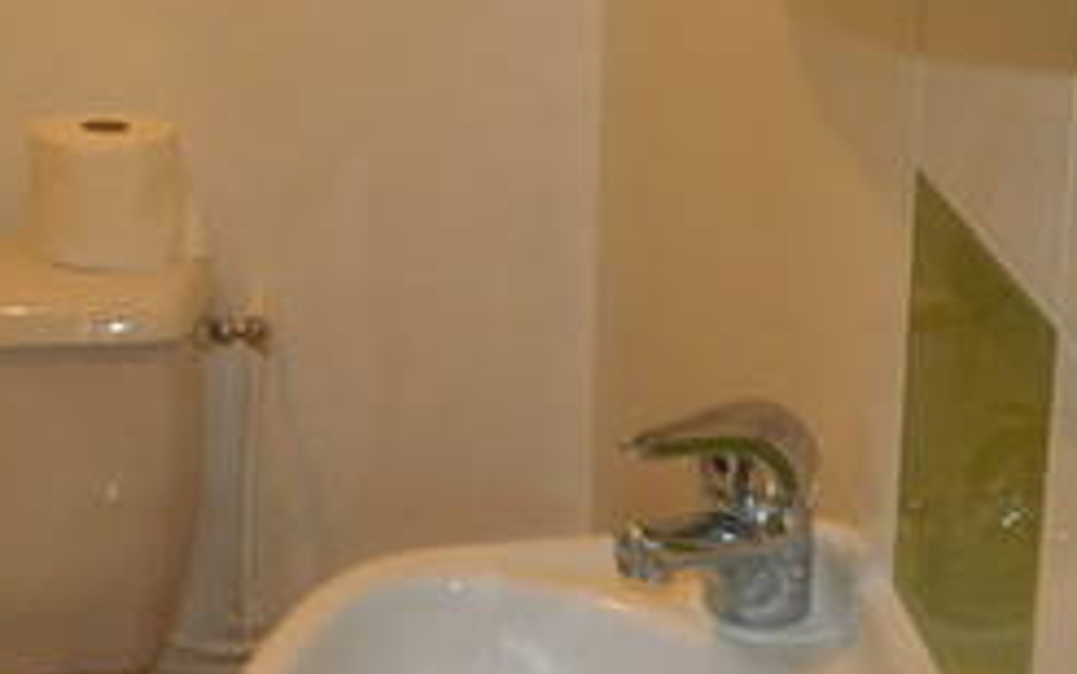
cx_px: 136
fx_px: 2496
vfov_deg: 15.3
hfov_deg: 23.8
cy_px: 193
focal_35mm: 85
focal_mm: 4.5
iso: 200
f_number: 3.1
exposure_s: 1/30
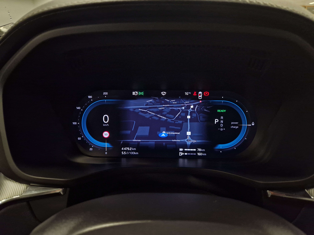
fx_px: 209
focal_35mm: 23
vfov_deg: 58.9
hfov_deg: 73.9
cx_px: 157
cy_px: 118
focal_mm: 5.4
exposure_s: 1/100
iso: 640
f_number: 1.8
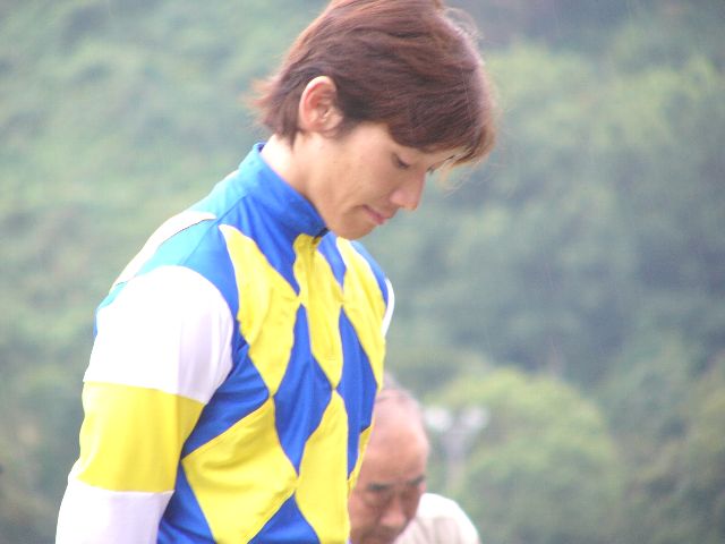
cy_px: 272
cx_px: 362
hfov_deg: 4.6
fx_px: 8964
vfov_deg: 3.5
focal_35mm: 428
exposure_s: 1/50
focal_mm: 71.2
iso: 75
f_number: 2.8
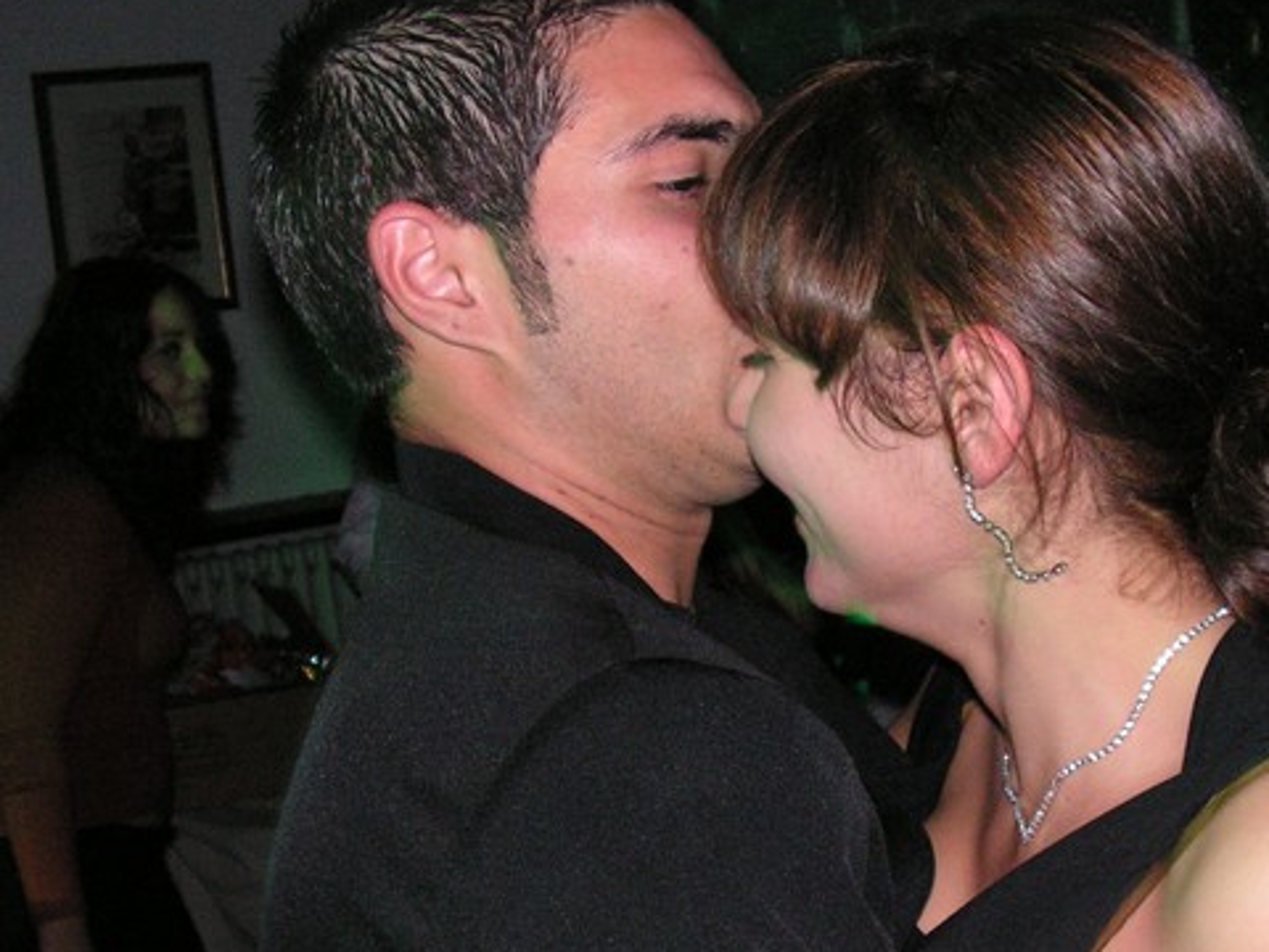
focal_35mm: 60
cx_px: 846
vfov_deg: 24.2
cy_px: 672
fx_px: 2200
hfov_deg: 31.9
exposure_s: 1/40
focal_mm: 6
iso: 200
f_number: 3.2
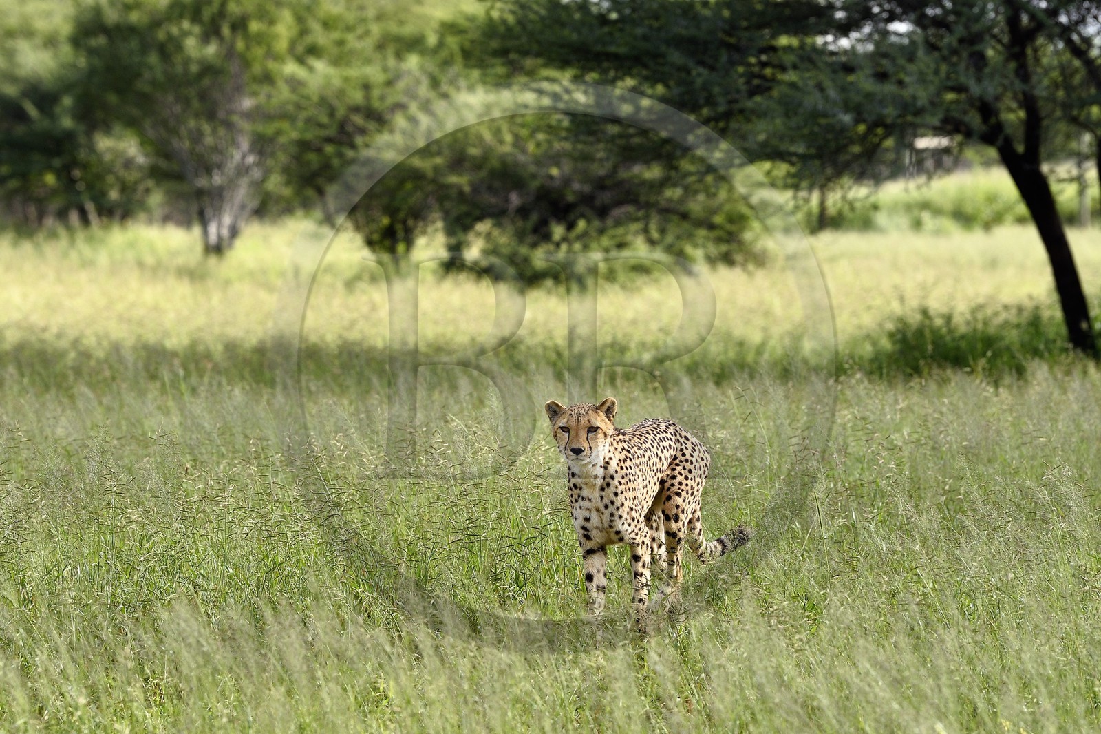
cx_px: 550
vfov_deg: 6.9
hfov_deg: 10.3
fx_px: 6115
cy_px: 367
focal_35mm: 200
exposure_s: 1/1000
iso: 400
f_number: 5.6
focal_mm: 200
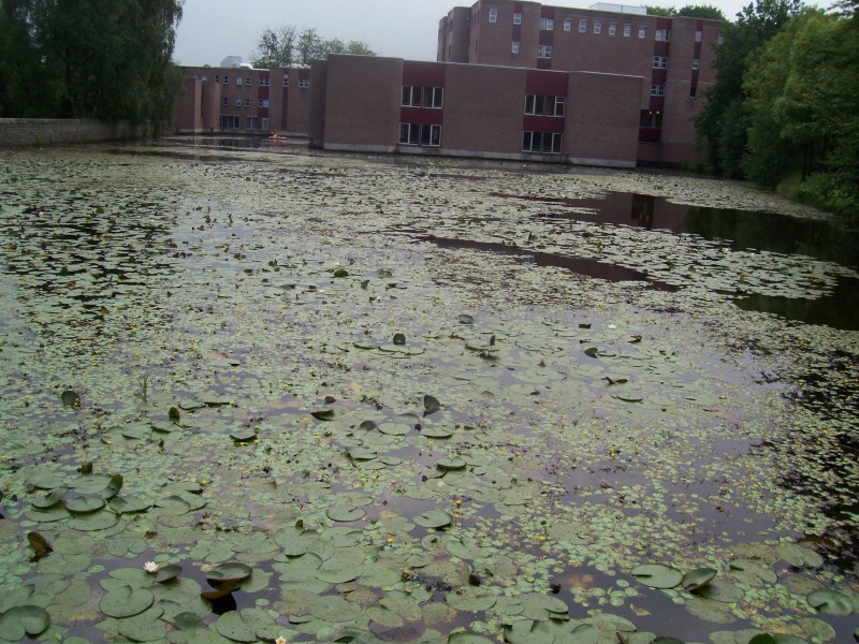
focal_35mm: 34
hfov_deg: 54.0
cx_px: 430
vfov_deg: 41.8
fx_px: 844
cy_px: 322
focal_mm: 5.6
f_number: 5.1
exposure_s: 1/299
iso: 80
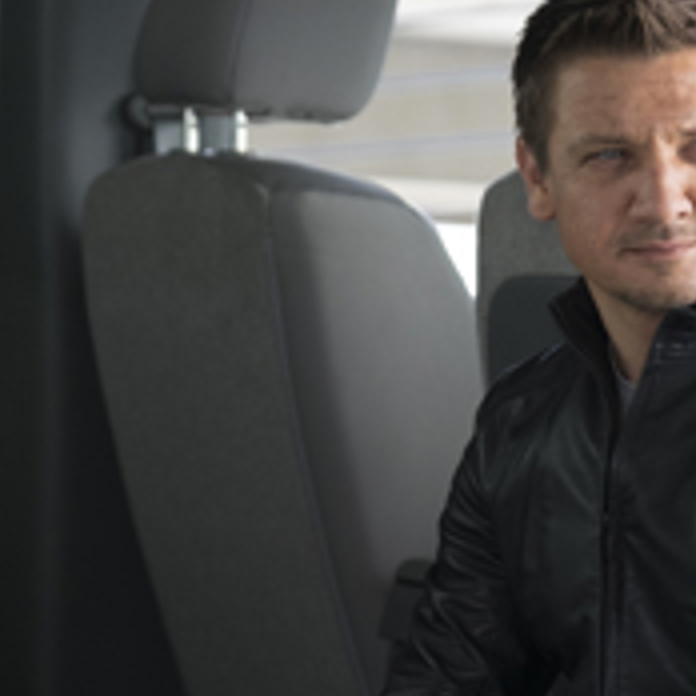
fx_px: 6984
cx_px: 604
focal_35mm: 307
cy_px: 494
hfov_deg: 5.7
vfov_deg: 5.7
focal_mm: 83.8
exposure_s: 1/250
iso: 400
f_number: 3.2
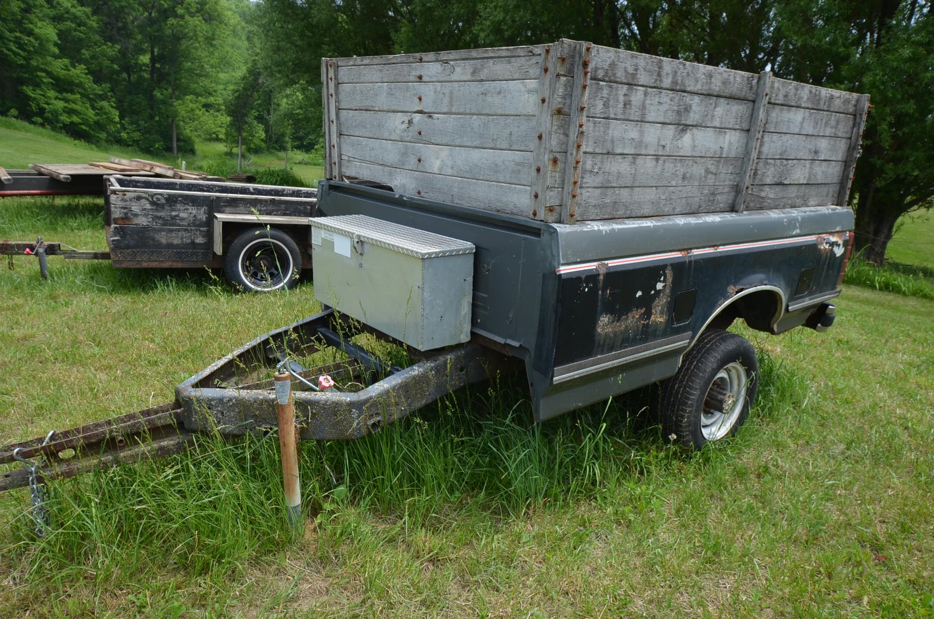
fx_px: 660
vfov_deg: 50.2
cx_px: 467
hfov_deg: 70.6
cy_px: 310
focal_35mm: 26
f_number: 8
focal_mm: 17
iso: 140
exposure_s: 1/250
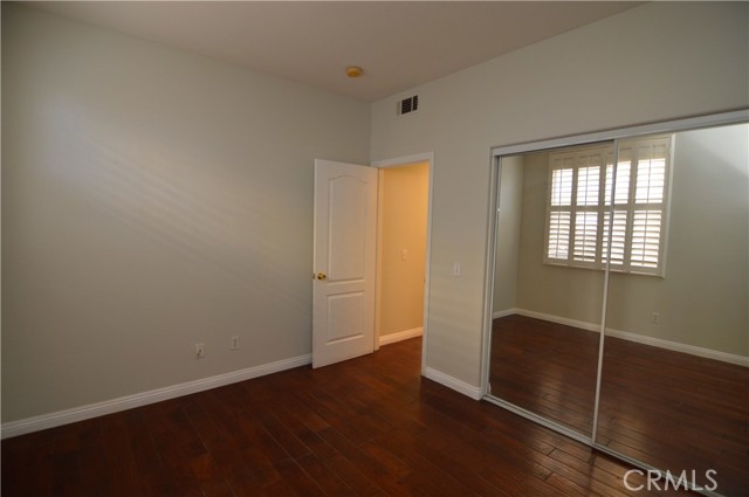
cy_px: 248
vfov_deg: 71.9
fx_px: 343
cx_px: 374
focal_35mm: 16
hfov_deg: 95.1
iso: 400
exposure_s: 1/60
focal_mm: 11
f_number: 3.2
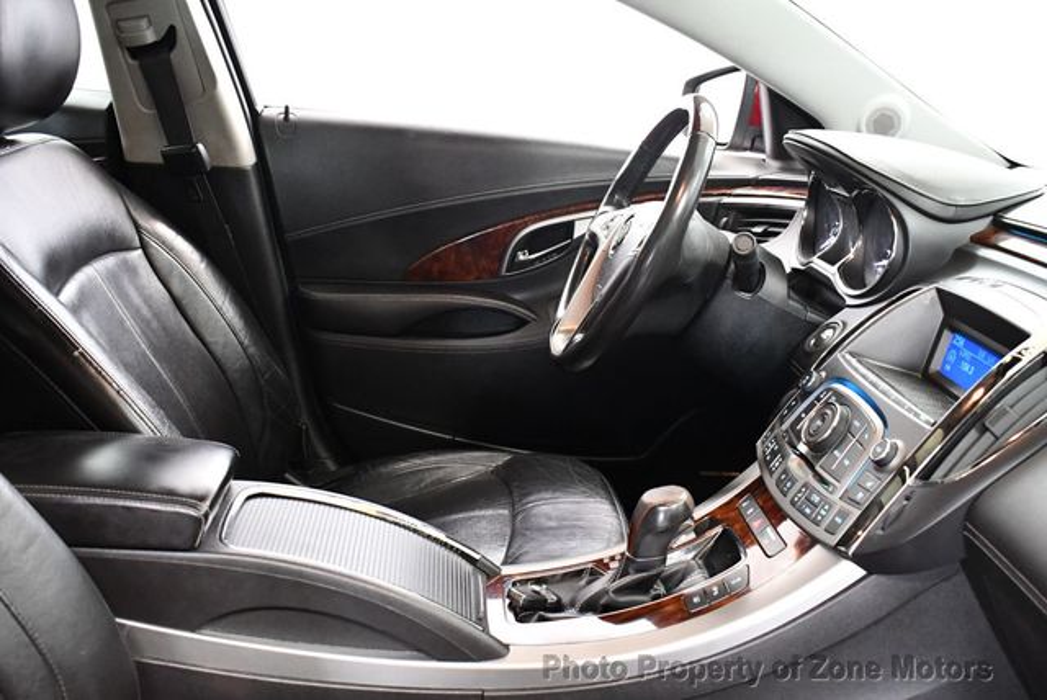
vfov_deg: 36.9
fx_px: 1048
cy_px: 350
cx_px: 524
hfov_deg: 53.1
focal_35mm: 36
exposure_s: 1/60
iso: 4000
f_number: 3.5
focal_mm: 18
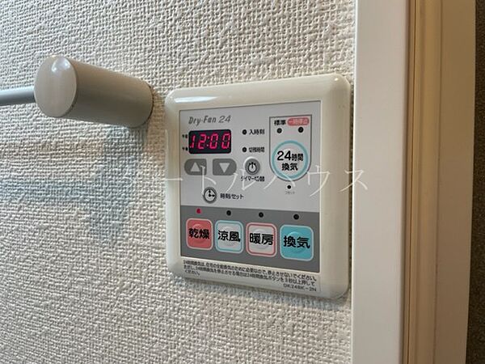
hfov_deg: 67.3
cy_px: 182
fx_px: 364
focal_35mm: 26
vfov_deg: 53.1
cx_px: 242
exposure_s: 1/120
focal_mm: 4.2
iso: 80
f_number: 1.6
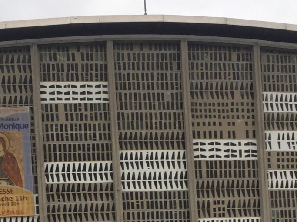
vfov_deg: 16.1
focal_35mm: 87
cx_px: 97
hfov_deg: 22.4
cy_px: 286
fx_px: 746
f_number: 2.2
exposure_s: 1/289
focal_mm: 4.15
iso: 32
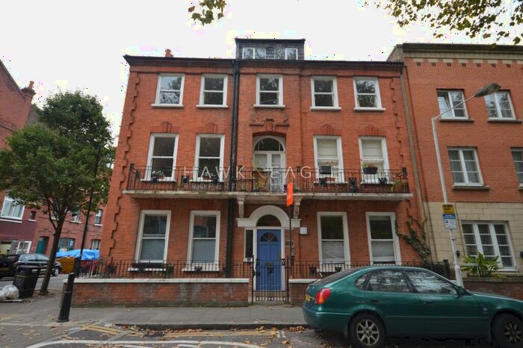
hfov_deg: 90.0
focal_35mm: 18
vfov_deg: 67.3
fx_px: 261
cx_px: 262
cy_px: 174
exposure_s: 1/125
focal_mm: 12
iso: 400
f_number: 5.6
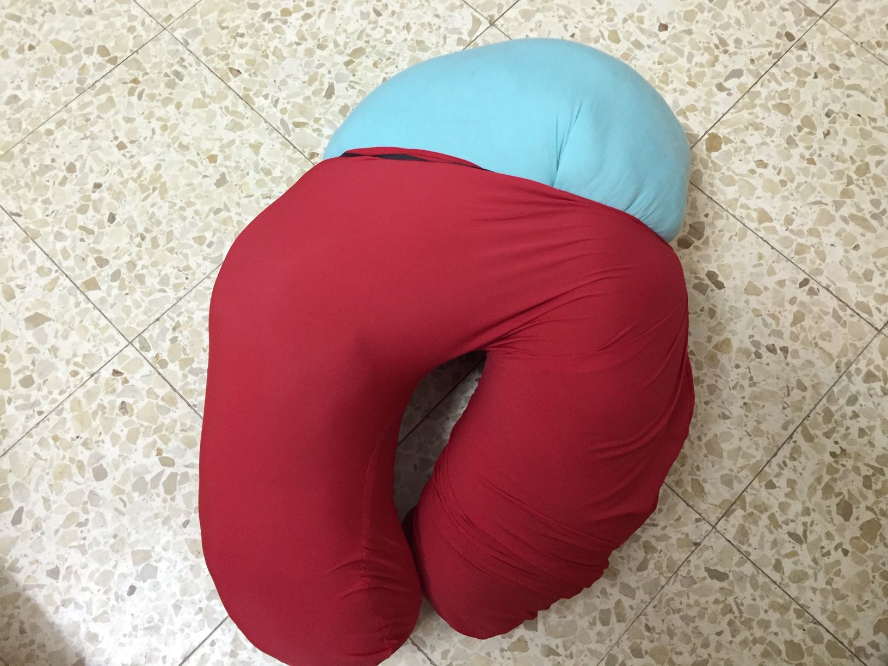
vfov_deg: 48.2
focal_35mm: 29
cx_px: 444
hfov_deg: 61.7
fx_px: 744
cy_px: 333
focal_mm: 4.15
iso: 320
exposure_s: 1/33
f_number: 2.2
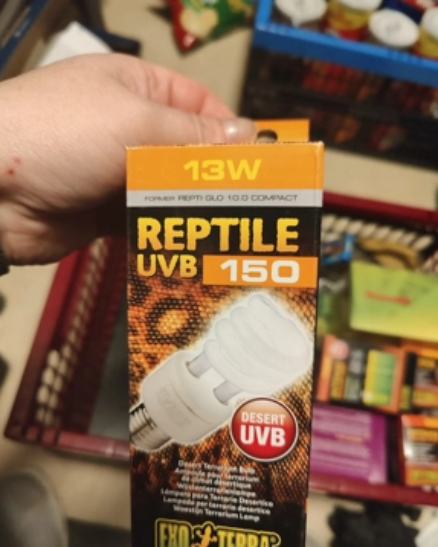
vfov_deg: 68.0
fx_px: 405
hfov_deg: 56.8
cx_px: 212
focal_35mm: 25
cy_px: 298
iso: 1600
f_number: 1.8
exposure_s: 1/167
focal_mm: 6.06
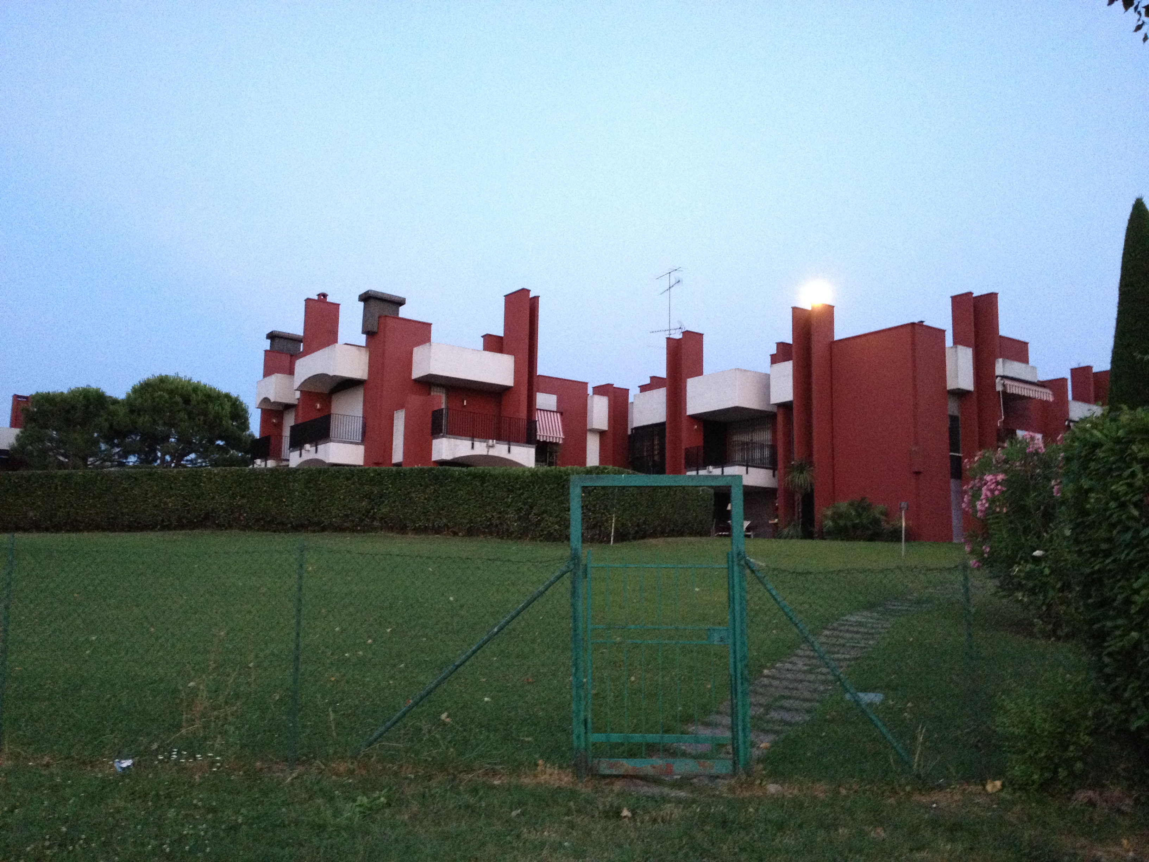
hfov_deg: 52.6
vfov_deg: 40.7
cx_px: 574
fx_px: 1162
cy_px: 431
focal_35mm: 35
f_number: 2.4
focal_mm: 4.28
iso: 400
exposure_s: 1/15
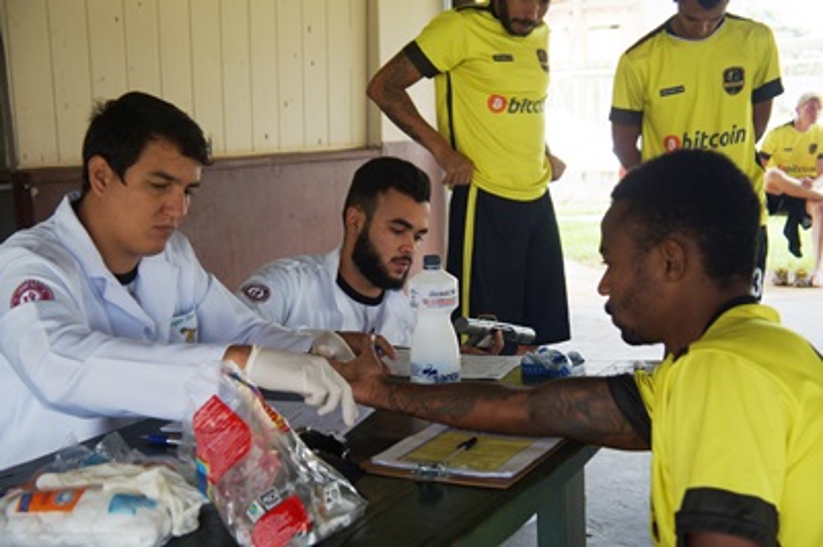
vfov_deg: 25.7
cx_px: 412
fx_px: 1199
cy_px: 274
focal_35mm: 52
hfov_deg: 37.9
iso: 250
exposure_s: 1/160
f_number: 4.5
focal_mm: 35
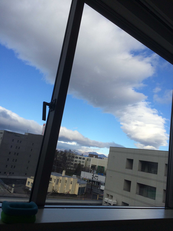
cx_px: 86
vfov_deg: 61.7
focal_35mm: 29
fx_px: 193
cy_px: 116
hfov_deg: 48.2
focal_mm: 4.15
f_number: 2.2
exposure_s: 1/1520
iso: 32
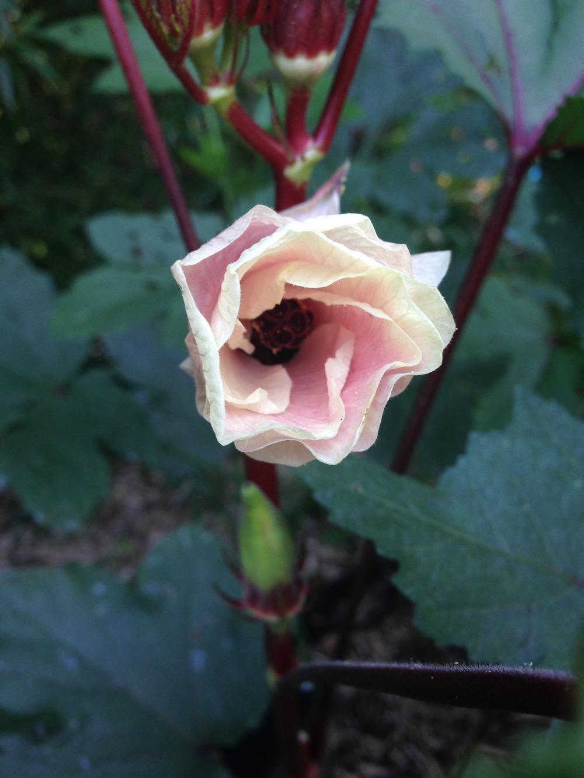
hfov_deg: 43.0
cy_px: 389
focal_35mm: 33
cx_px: 292
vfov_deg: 55.3
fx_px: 742
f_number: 2.4
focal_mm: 4.12
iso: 50
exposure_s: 1/60
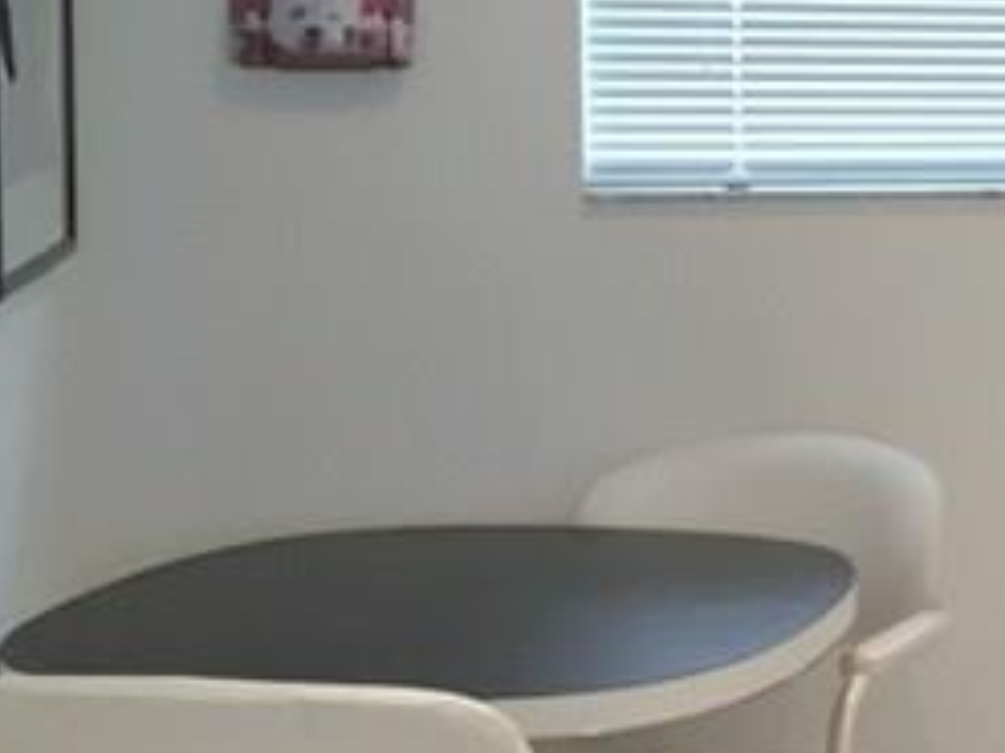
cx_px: 1444
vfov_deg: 15.7
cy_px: 301
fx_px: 2728
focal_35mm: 94
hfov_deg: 18.8
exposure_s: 1/15
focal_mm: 4.15
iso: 25
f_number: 2.2
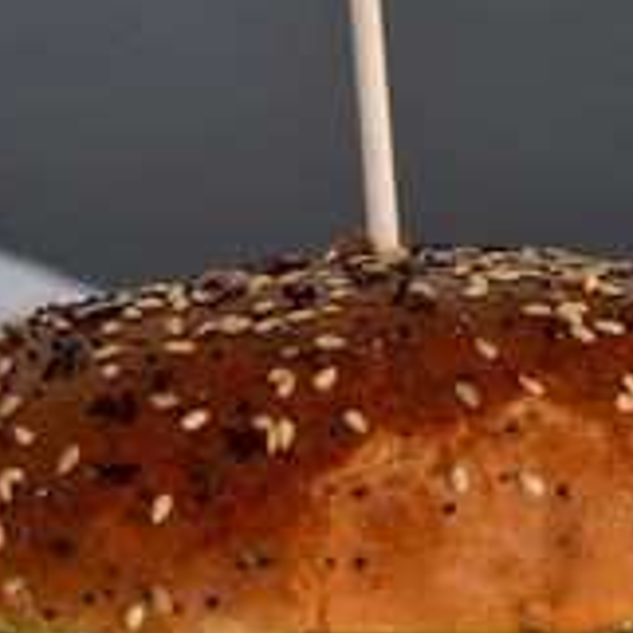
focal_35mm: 190
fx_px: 3931
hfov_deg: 9.2
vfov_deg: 9.2
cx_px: 393
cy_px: 464
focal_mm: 50
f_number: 5.6
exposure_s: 1/250
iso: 320
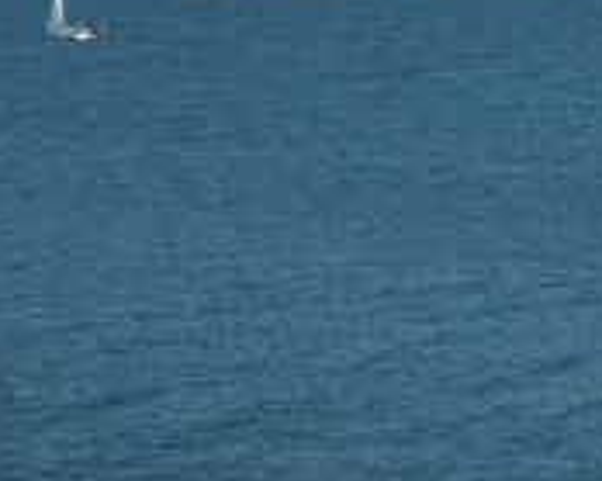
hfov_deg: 5.3
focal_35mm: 363
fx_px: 6464
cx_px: 1010
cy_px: -21
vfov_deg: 4.3
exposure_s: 1/800
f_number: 14
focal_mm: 70
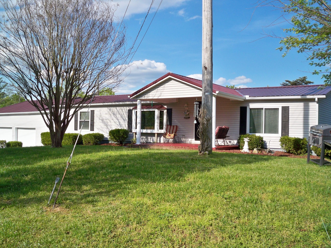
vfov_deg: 40.7
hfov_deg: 52.6
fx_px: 335
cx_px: 166
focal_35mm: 35
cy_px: 124
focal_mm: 6.3
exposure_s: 1/400
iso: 80
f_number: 4.7
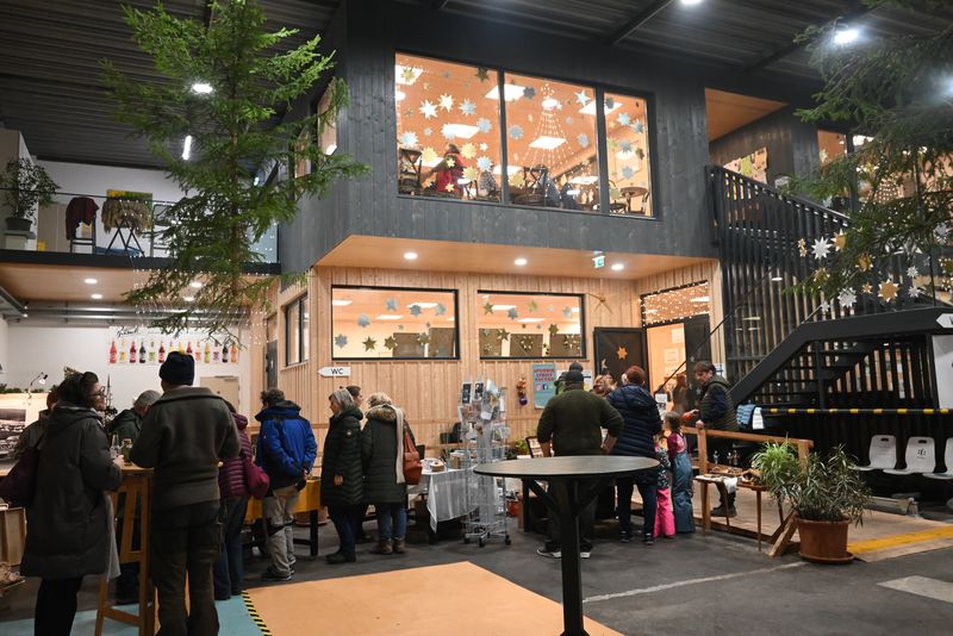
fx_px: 728
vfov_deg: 47.2
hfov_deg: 66.4
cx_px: 476
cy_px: 318
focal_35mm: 28
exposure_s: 1/125
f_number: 4.5
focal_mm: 27.5
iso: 2500
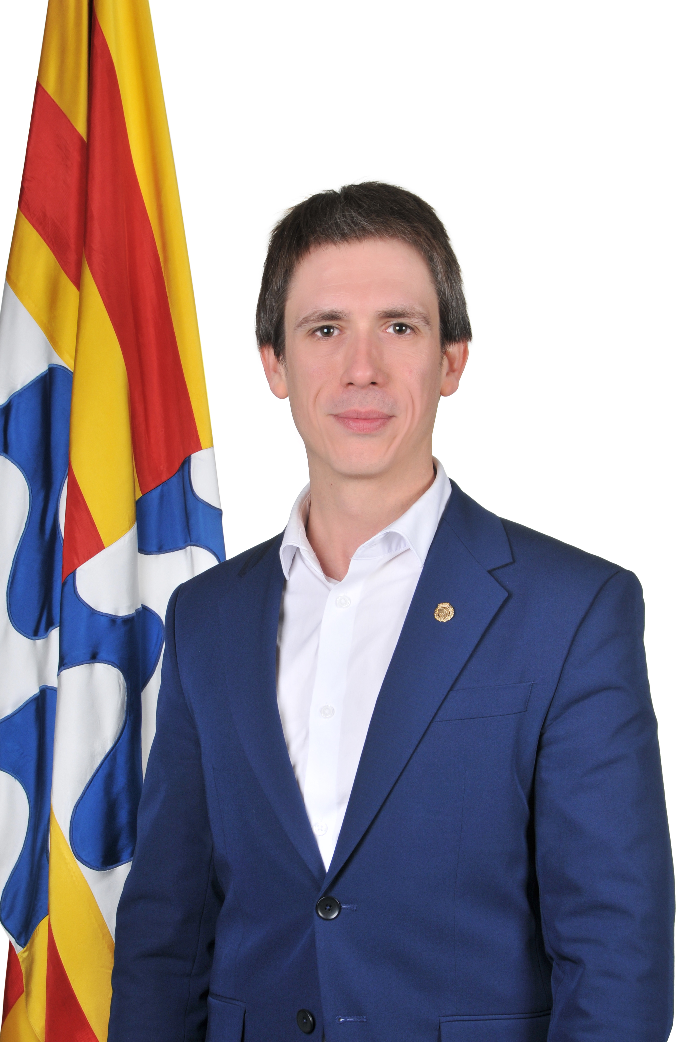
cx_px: 346
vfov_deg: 33.4
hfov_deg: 22.6
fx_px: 1734
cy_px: 521
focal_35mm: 60
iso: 200
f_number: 11
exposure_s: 1/125
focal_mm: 40
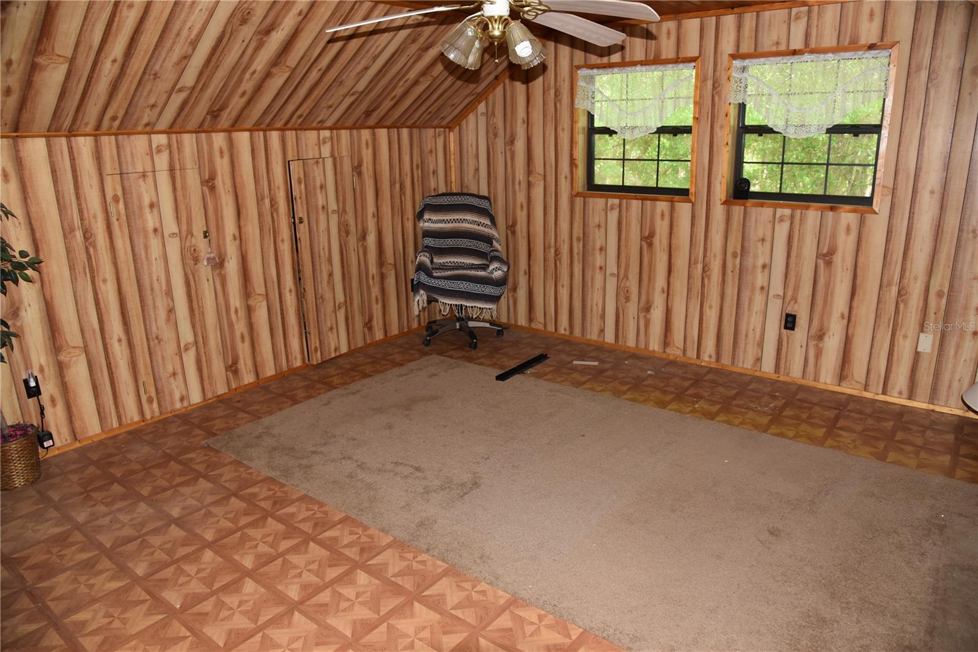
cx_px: 489
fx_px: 652
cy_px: 326
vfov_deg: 53.1
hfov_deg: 73.7
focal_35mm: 24
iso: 1250
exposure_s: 1/60
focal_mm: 24
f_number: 5.6
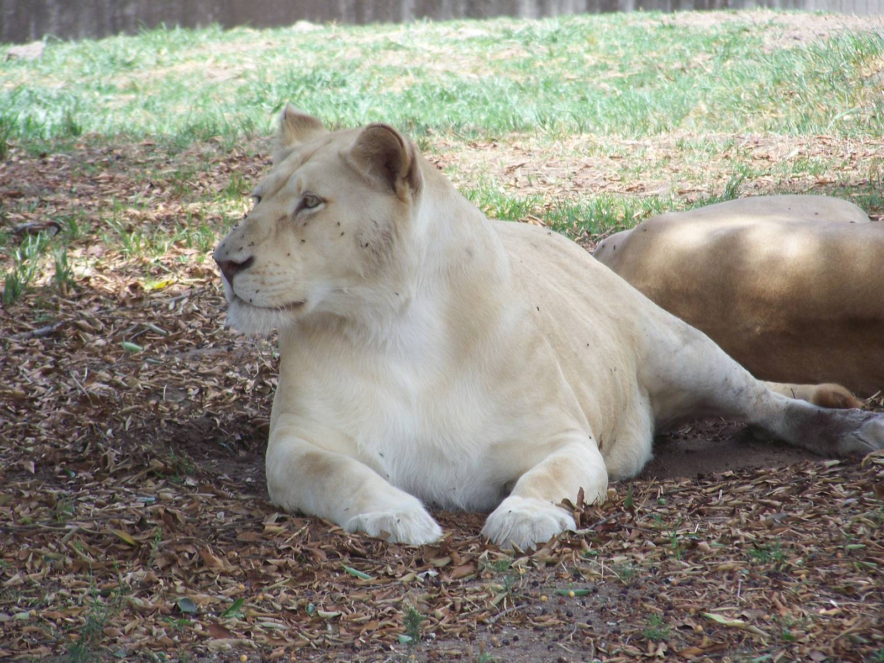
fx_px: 11032
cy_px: 332
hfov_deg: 4.6
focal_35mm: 432
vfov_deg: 3.4
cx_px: 442
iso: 64
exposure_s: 1/100
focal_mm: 70.2
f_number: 4.8
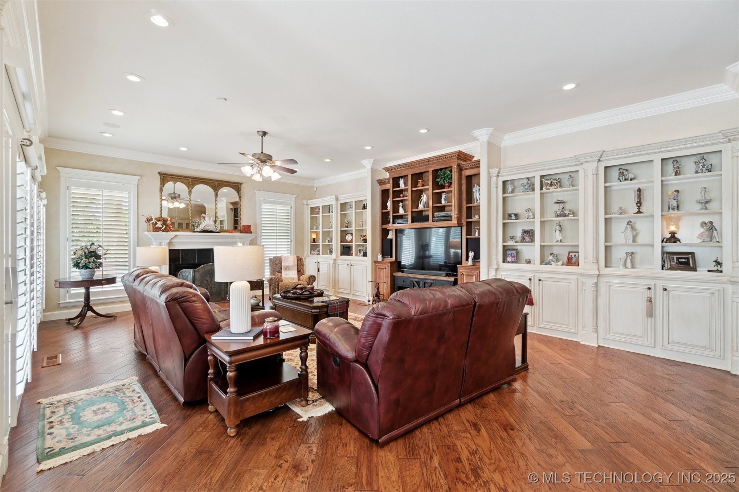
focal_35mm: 15
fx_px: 308
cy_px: 246
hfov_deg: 100.4
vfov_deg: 77.3
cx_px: 370
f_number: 6.3
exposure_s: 1/50
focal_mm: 10
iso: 200
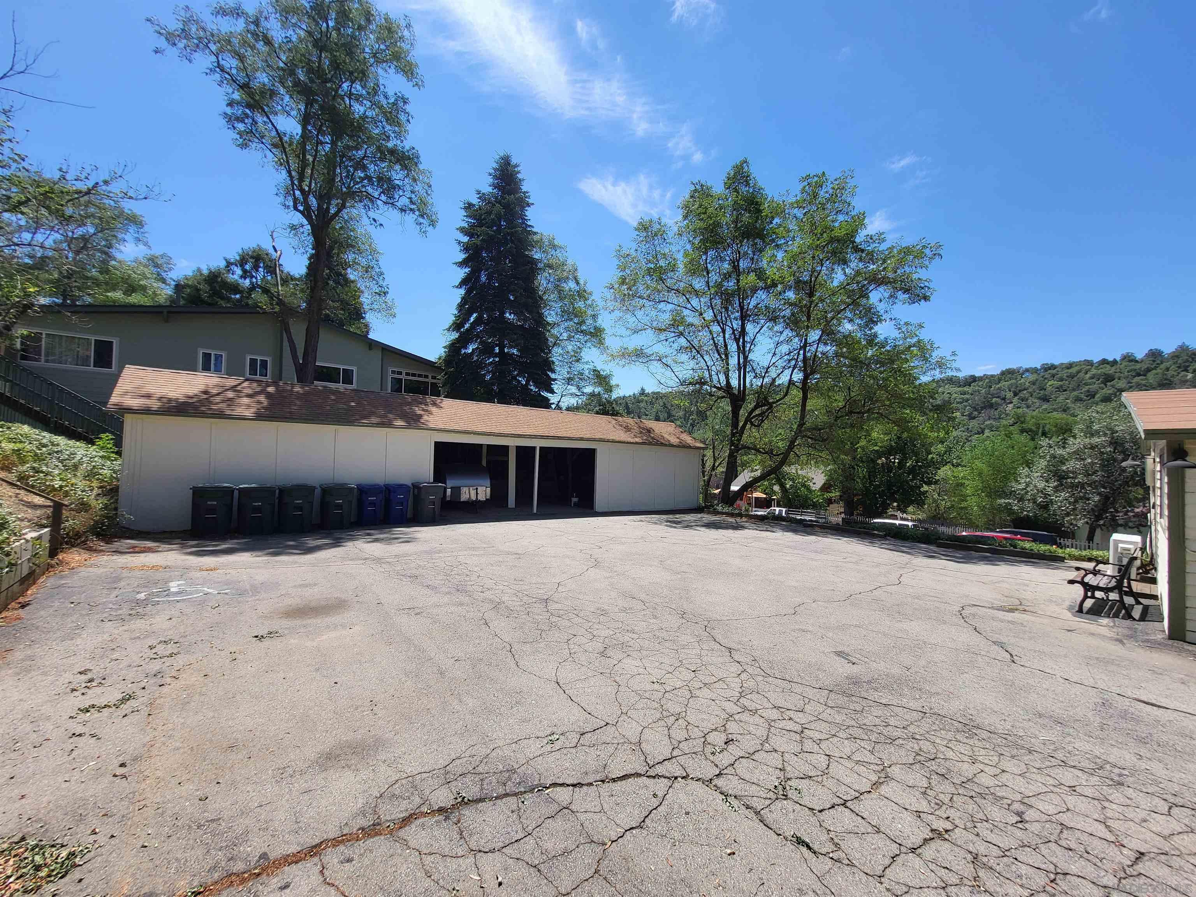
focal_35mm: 13
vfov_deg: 89.9
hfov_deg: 106.2
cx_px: 598
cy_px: 448
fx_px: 449
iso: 32
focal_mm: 1.74
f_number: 2.2
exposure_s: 1/927
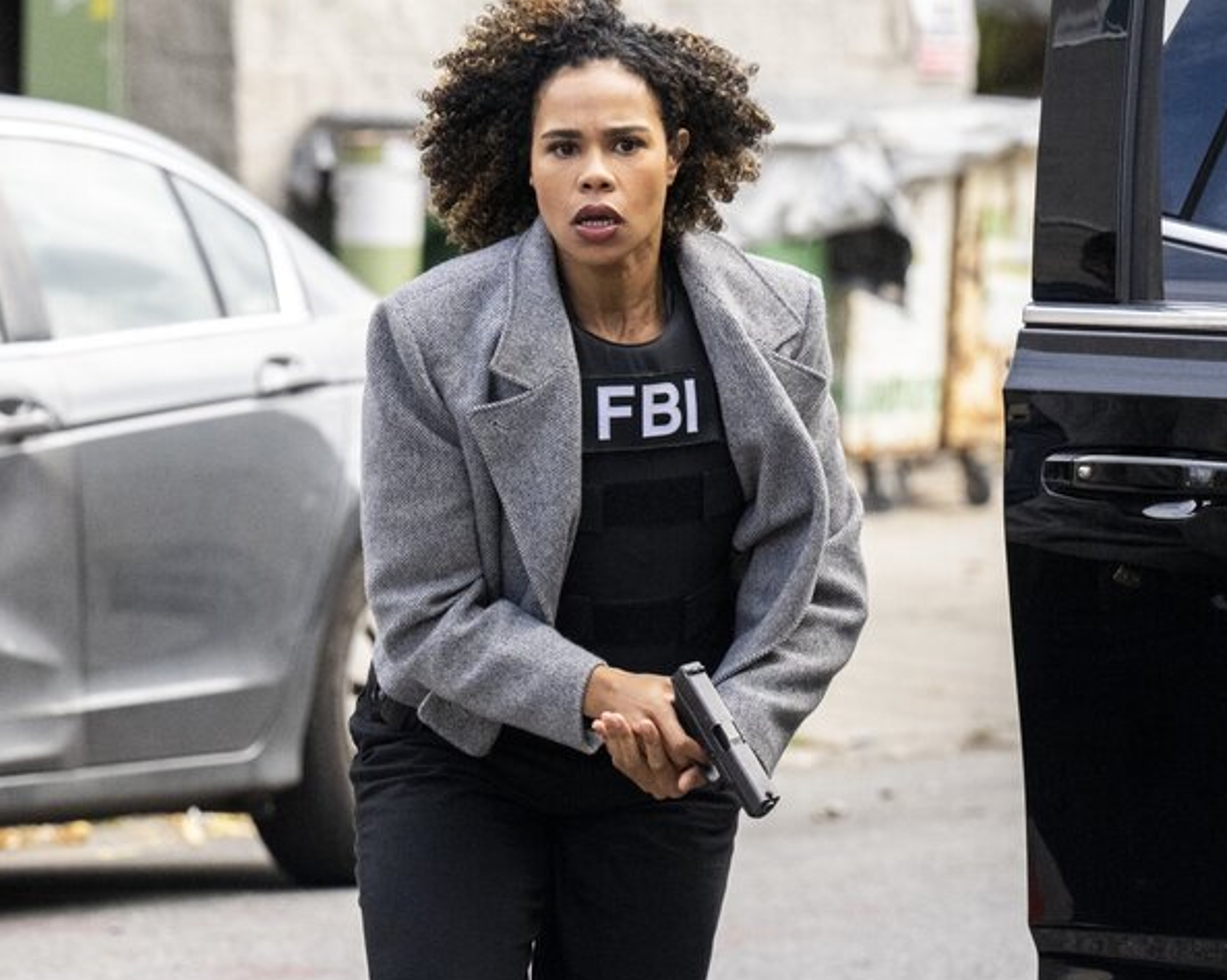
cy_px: 518
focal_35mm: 323
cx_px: 612
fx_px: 11726
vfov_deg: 4.8
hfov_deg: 6.0
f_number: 5.6
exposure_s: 1/4000
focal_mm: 170
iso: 4000
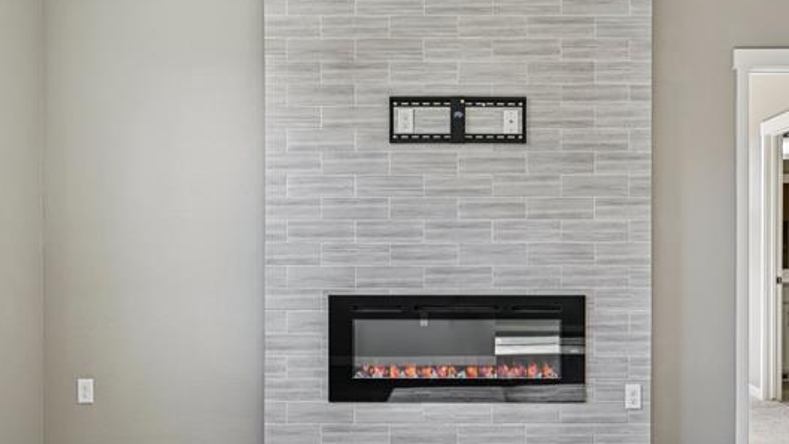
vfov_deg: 31.2
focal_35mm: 38
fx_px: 795
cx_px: 455
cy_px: 250
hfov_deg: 52.6
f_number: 8
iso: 400
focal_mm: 30
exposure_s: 1/30
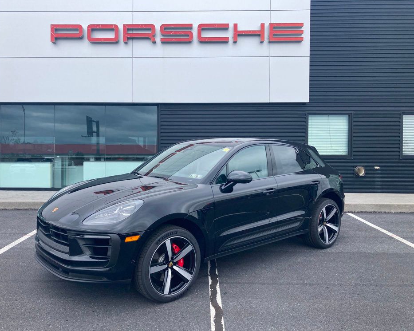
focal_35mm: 30
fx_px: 368
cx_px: 188
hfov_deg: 58.7
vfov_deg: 48.5
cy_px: 167
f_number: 1.8
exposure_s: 1/727
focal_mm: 3.99
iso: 20
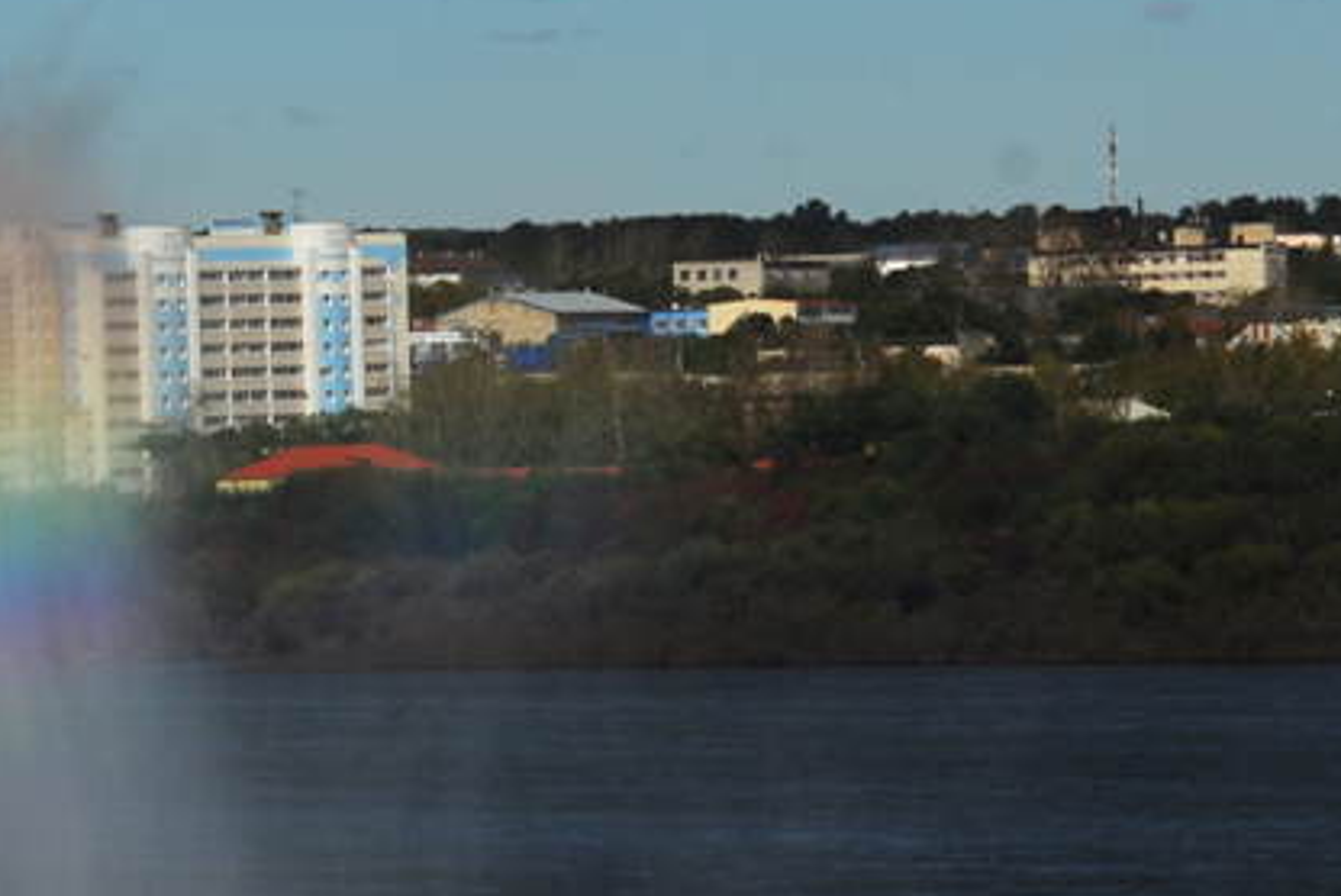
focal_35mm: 974
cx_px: 93
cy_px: 690
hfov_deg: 2.1
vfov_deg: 1.4
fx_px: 36306
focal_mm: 300
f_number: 8
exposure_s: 1/750
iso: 100
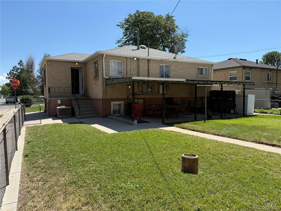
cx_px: 140
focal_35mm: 24
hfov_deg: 71.6
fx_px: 195
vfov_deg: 56.8
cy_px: 106
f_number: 1.78
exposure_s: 1/3425
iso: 80
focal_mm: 6.76
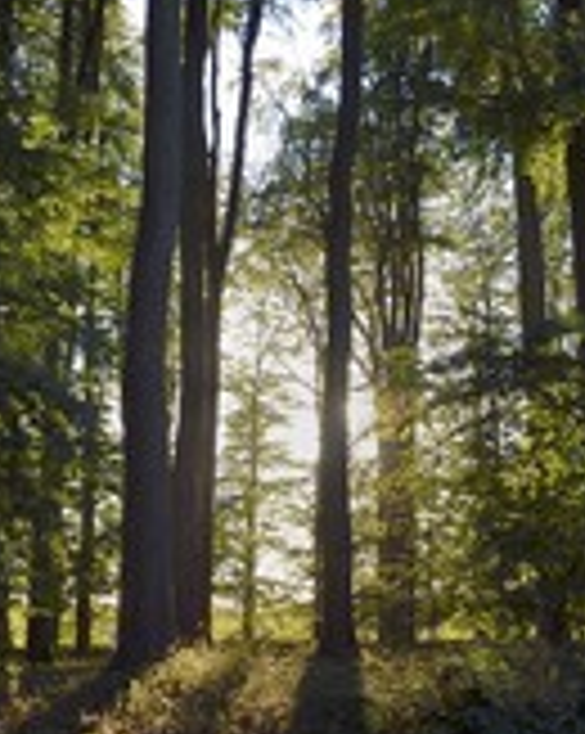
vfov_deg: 32.1
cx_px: 441
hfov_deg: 25.9
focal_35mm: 58
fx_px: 1258
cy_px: 207
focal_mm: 24
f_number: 11
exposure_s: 1/80
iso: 400
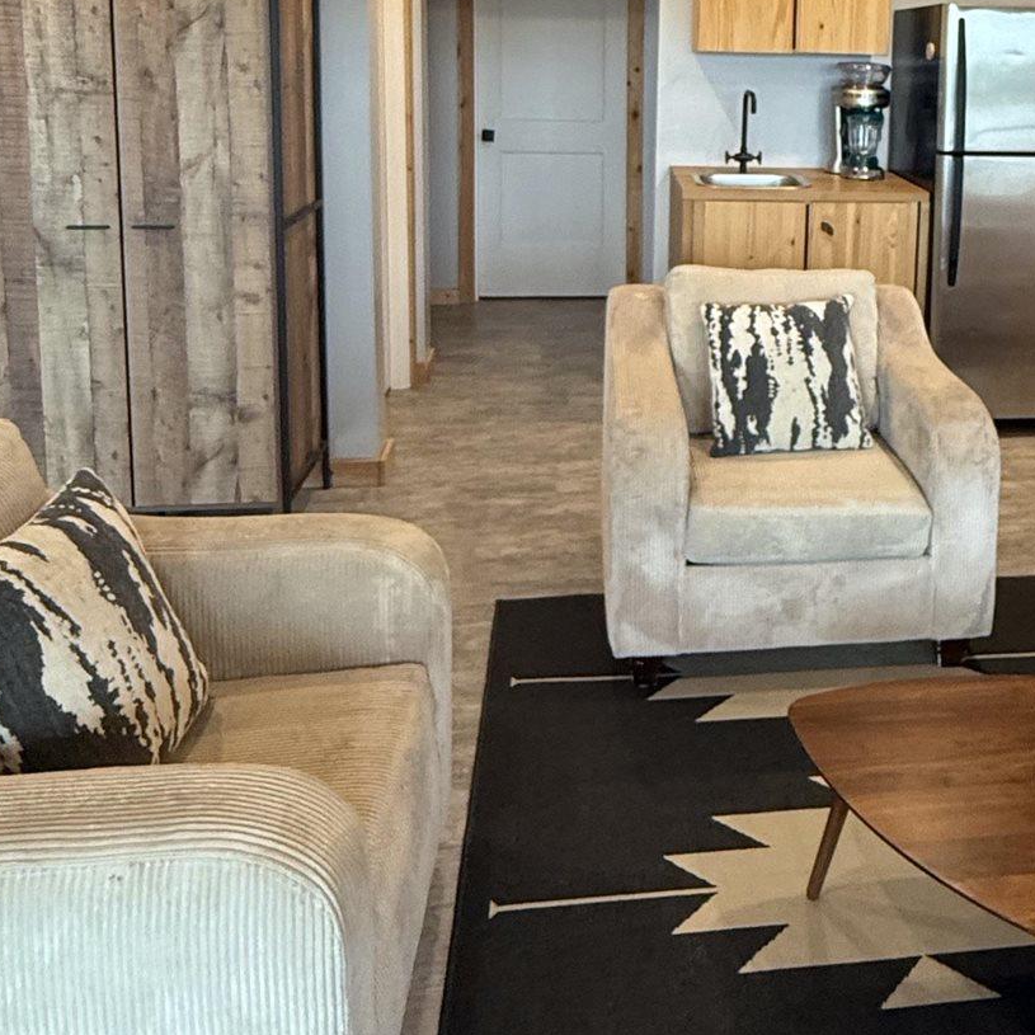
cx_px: 776
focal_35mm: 35
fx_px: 1184
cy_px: 194
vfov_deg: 44.7
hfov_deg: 45.6
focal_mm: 2.22
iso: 320
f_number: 2.2
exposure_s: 1/60
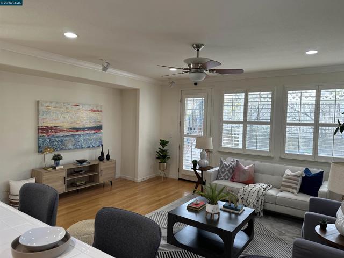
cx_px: 172
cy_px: 129
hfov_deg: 71.6
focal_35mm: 24
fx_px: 239
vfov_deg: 56.8
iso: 125
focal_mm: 6.86
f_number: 1.78
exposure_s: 1/120
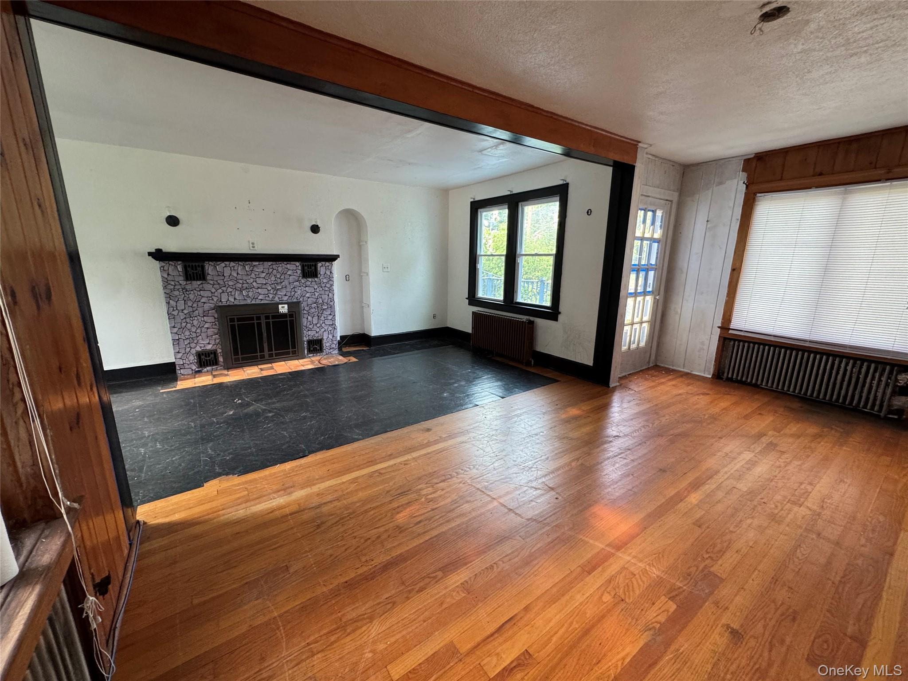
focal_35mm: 14
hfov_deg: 102.1
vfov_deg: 85.7
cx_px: 454
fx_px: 367
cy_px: 340
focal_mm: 2.22
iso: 250
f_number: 2.2
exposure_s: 1/99
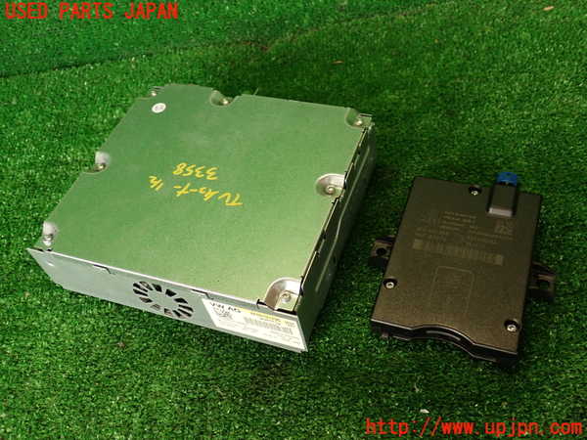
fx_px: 610
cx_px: 294
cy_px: 220
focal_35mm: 36
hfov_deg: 51.4
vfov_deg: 39.7
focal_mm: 6.37
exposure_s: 1/60
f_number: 2.5
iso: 200
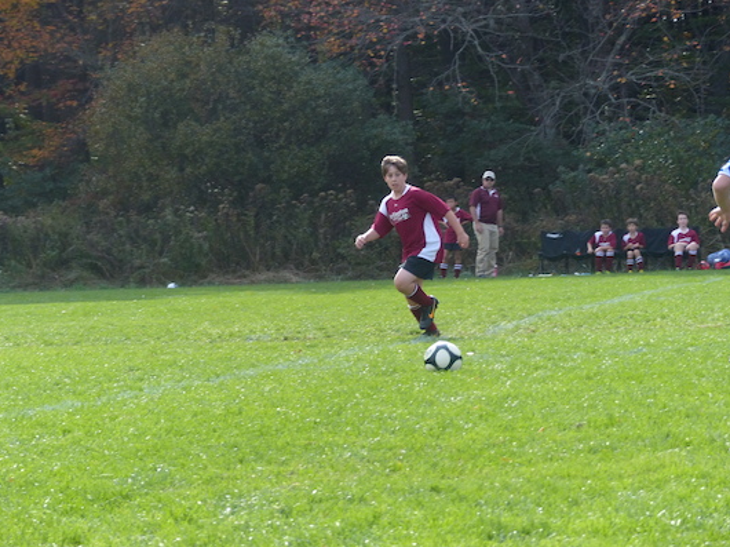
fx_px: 3120
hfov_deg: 13.3
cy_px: 273
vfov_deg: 10.0
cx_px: 366
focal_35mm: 148
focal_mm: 26.5
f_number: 2.8
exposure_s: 1/500
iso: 250
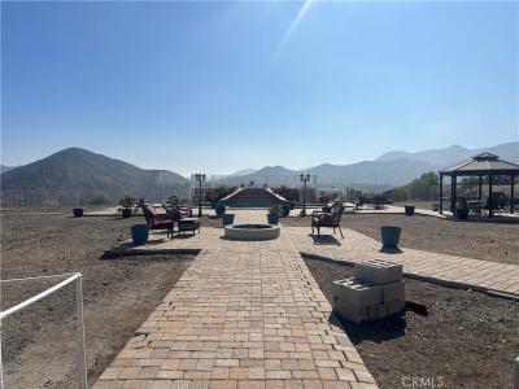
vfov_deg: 53.1
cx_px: 260
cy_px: 194
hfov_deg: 67.3
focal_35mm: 26
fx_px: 390
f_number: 1.5
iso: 50
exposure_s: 1/12658
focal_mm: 5.7
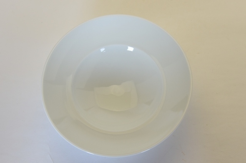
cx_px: 123
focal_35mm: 52
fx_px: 355
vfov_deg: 26.0
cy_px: 82
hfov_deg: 38.2
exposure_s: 1/160
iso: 1000
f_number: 6.3
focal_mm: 52
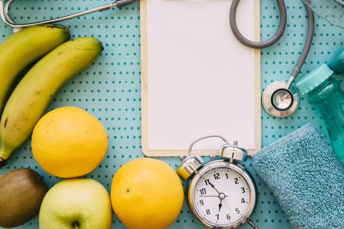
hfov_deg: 26.0
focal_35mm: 78
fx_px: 745
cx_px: 198
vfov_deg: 17.5
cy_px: 87
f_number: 10
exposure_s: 1/15
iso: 160
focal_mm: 61
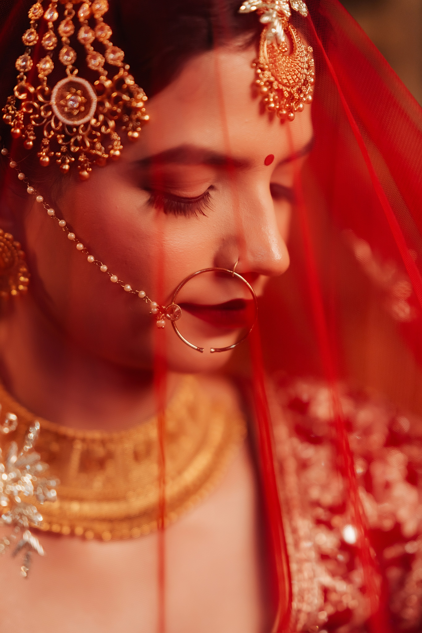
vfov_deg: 23.9
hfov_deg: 16.1
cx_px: 211
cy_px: 316
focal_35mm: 85
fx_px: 1494
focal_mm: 85
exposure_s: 1/250
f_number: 1.4
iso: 640
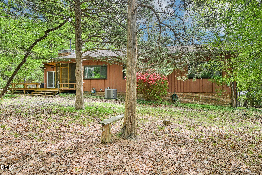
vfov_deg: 59.5
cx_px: 131
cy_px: 88
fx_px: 153
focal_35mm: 21
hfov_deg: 81.2
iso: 100
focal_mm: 21
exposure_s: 1/60
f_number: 8
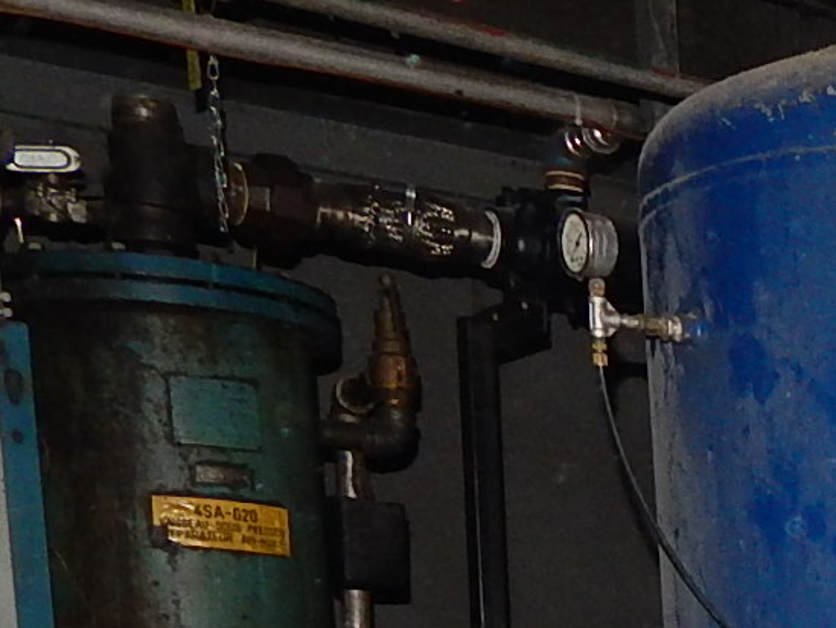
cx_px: 1523
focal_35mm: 91
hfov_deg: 17.4
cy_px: 1116
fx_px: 2198
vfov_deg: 14.4
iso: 250
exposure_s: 1/30
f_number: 3
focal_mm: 4
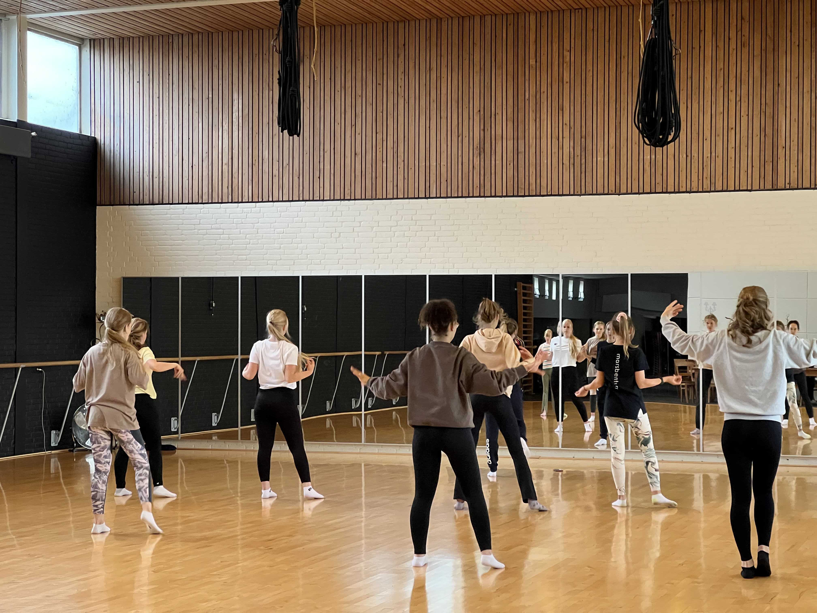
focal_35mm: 77
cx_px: 408
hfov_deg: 25.3
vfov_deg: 19.1
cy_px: 306
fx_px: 1817
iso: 500
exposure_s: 1/100
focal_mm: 9
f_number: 2.8
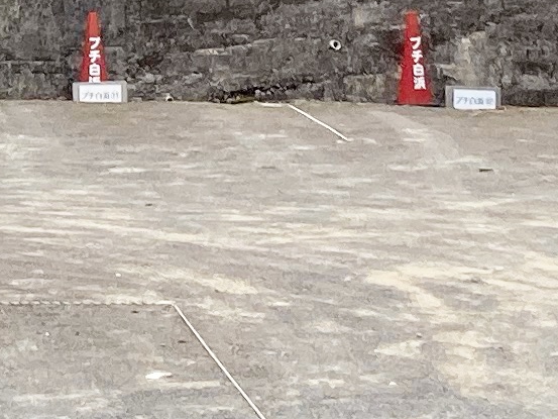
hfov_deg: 9.7
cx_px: 73
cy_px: -599
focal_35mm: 204
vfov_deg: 6.9
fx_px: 3289
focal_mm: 3.99
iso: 20
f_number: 1.8
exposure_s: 1/1600
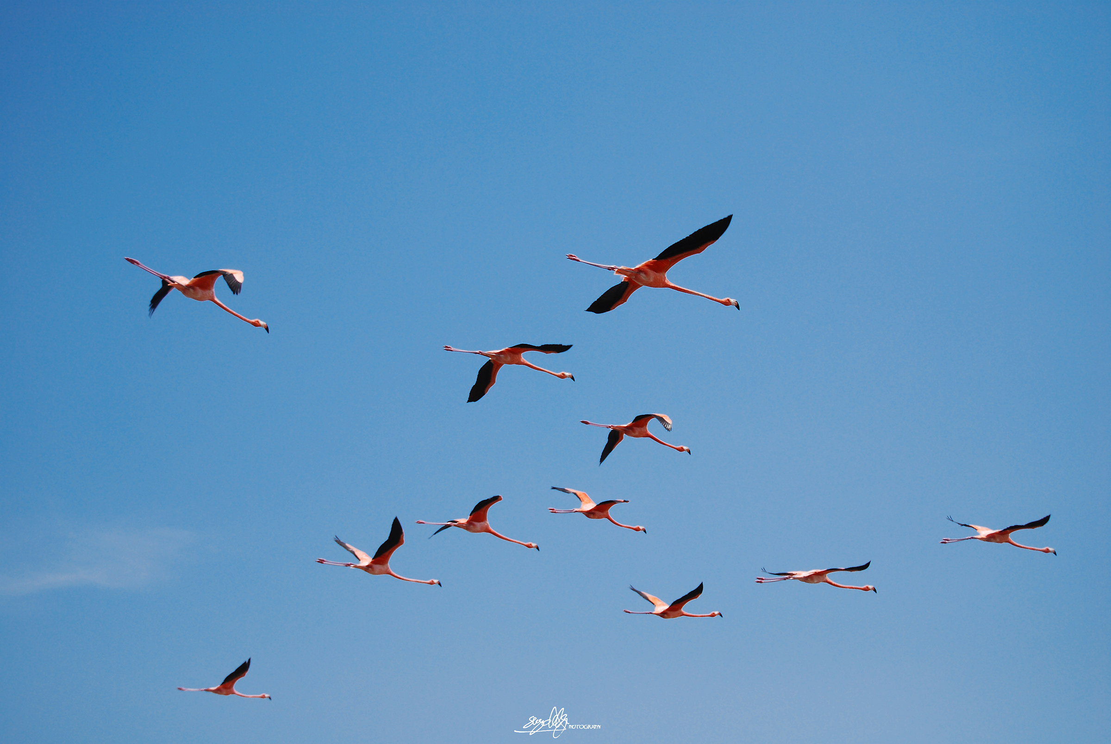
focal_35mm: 72
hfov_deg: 28.0
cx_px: 556
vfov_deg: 19.0
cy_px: 372
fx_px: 2225
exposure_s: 1/1000
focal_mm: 48
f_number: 5.6
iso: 110
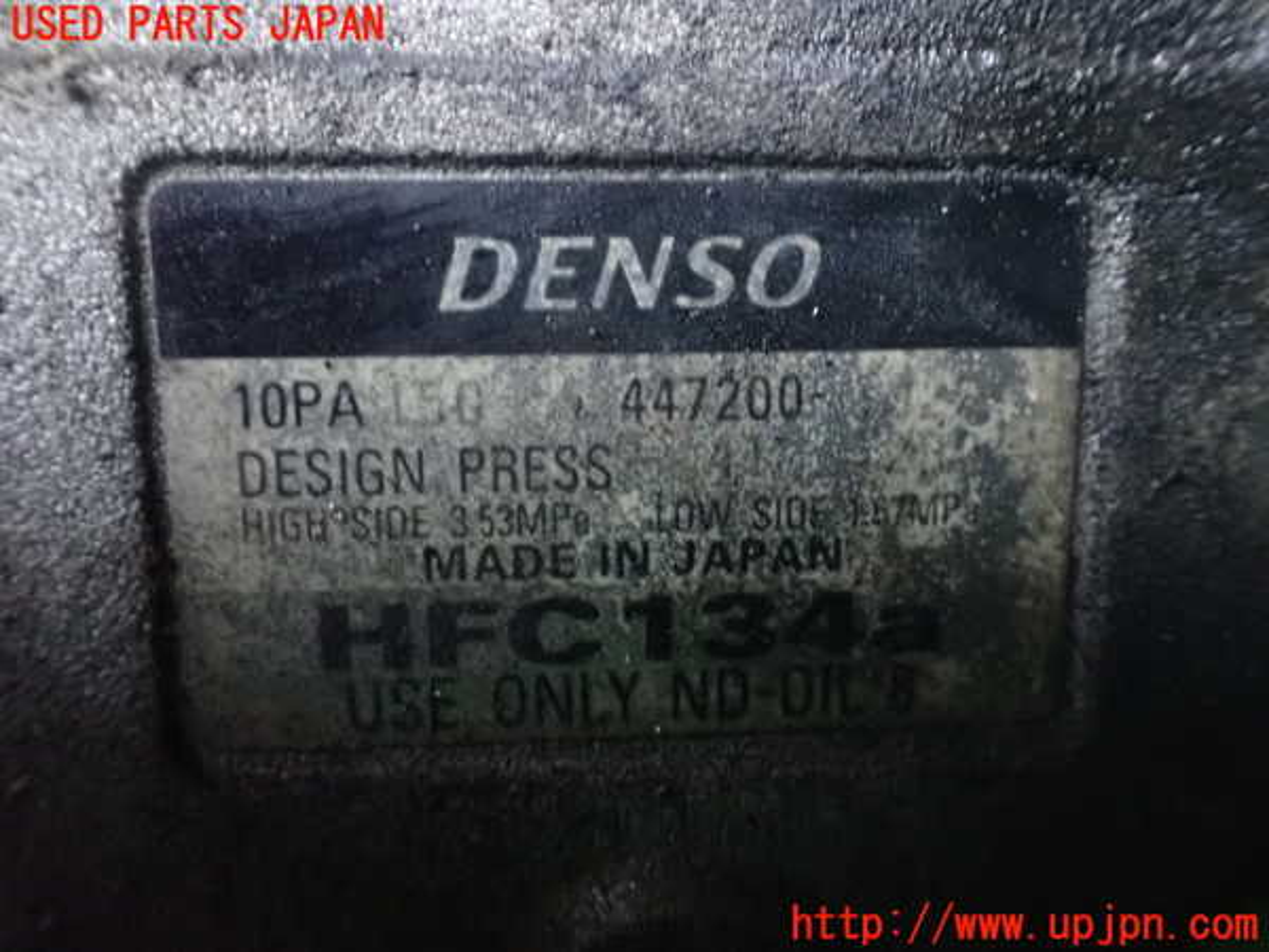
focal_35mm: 30
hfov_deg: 60.0
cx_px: 634
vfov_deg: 46.8
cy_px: 476
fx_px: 1100
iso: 1600
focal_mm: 5.4
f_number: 2.3
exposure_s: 1/15
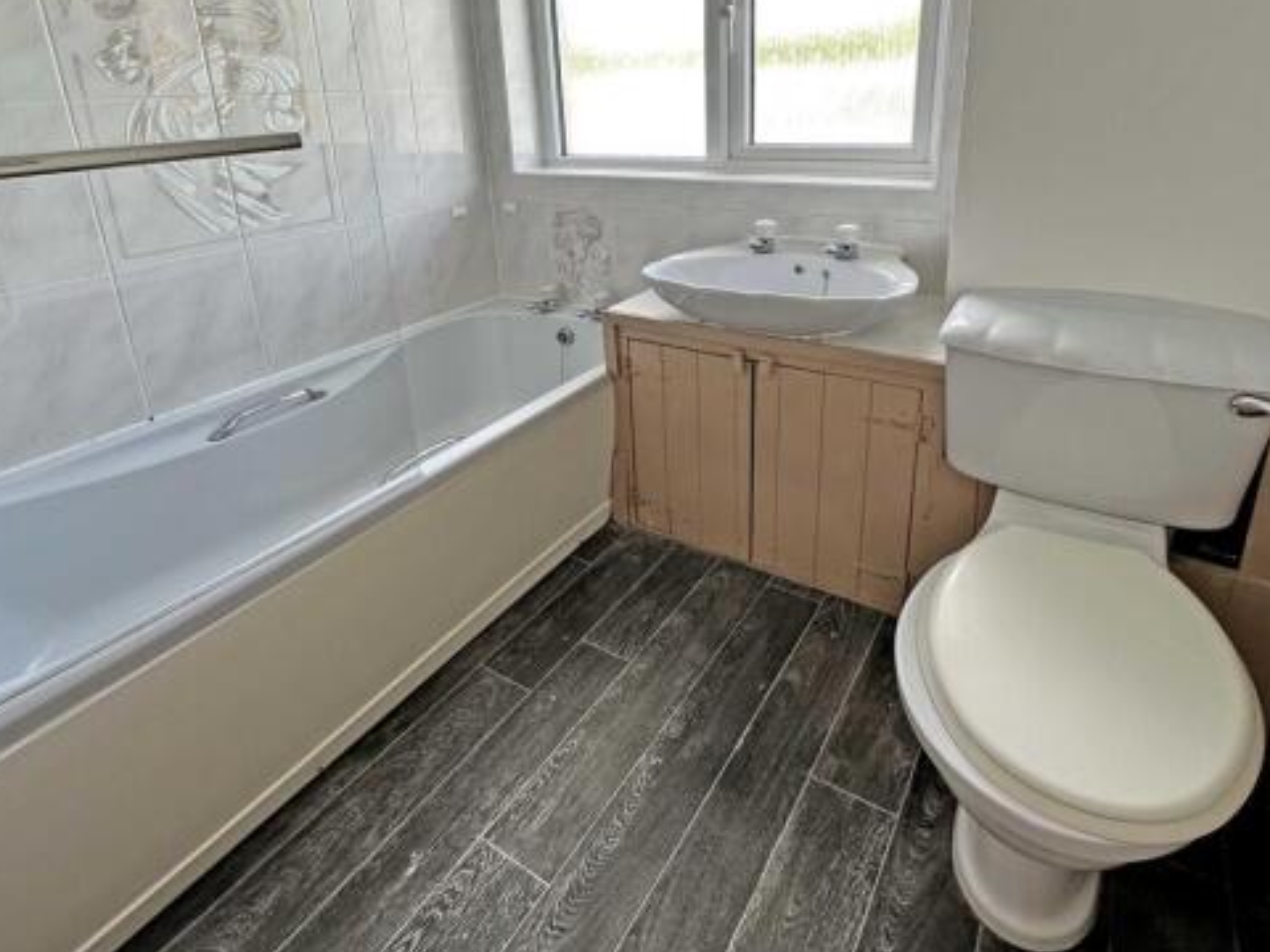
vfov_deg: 74.6
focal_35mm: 17
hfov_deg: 90.6
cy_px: 435
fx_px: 624
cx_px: 713
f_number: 2.2
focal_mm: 2.22
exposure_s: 1/99
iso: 64
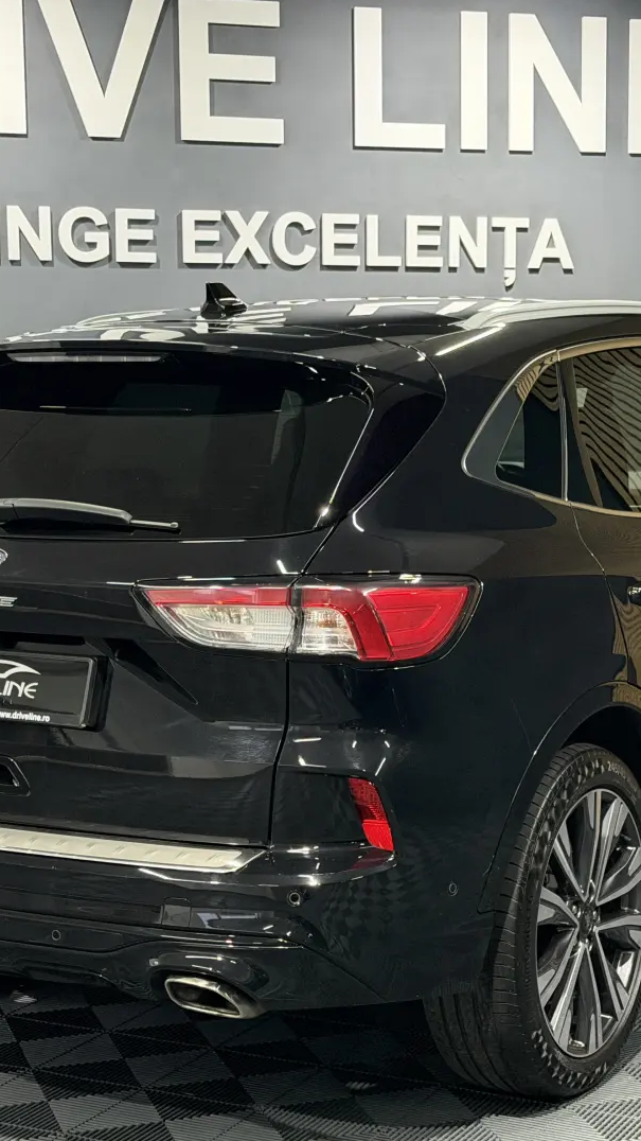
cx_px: 408
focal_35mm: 70
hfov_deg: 17.2
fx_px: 2116
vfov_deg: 30.2
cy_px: 569
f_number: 1.78
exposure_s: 1/50
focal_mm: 6.76
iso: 200
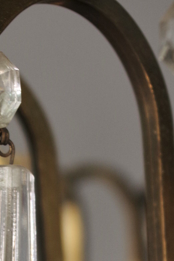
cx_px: 3
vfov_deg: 10.8
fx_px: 1363
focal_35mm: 188
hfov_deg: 7.3
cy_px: 305
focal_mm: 32.5
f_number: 4
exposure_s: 1/60
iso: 400
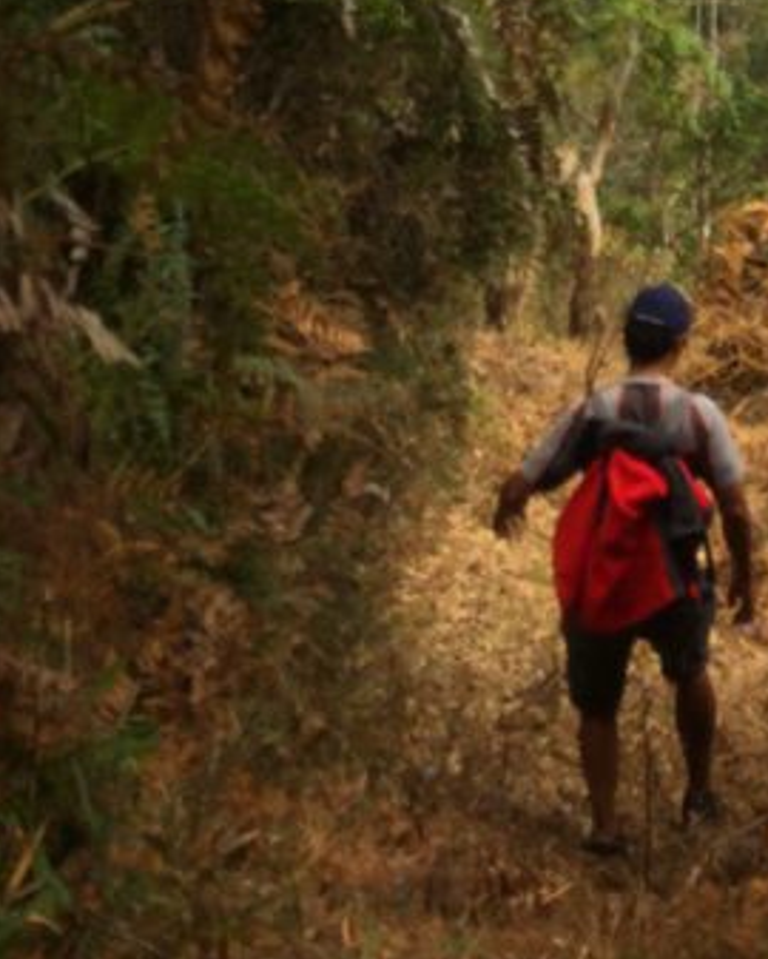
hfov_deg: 17.2
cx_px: 887
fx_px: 2441
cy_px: -450
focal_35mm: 86
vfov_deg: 19.5
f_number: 2.2
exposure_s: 1/805
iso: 32
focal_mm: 4.15
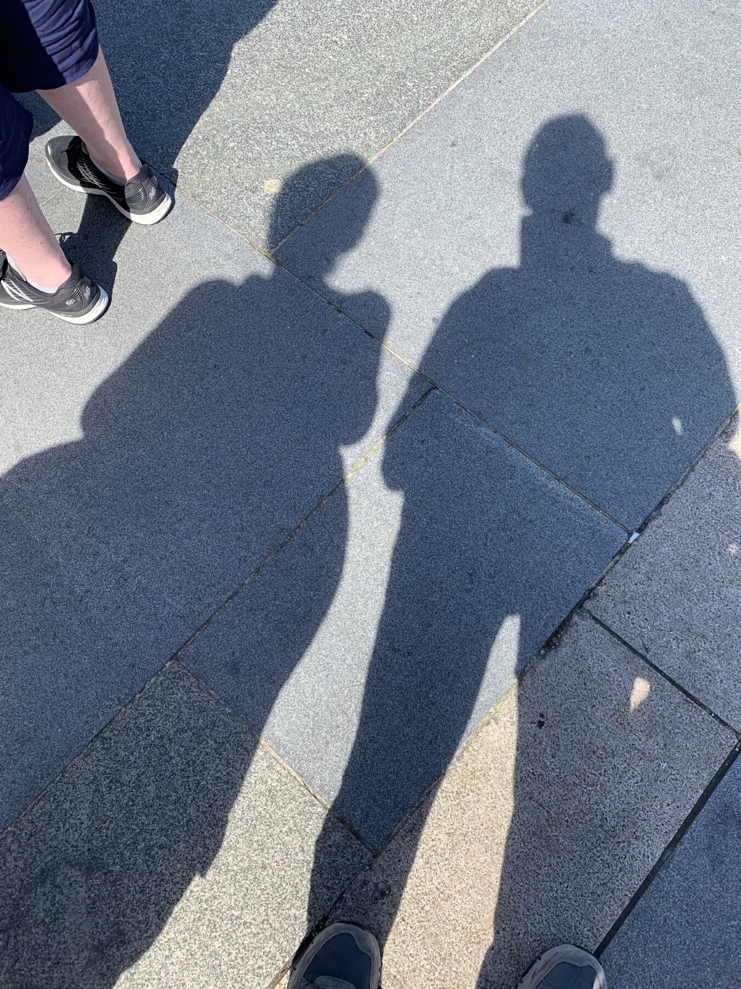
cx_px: 370
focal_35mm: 26
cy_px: 494
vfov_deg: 67.3
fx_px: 742
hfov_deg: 53.1
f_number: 1.8
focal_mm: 4.25
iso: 25
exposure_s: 1/945
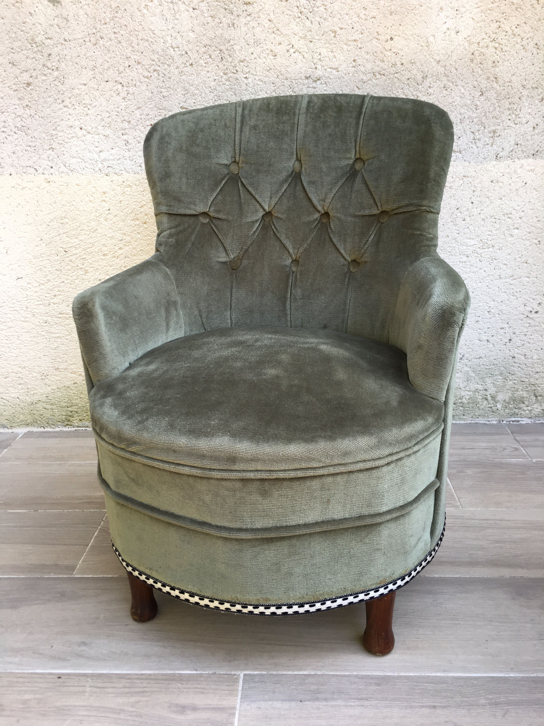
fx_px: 608
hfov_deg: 48.2
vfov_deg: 61.7
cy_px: 363
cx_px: 272
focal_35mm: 29
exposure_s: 1/100
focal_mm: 4.15
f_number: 2.2
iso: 32
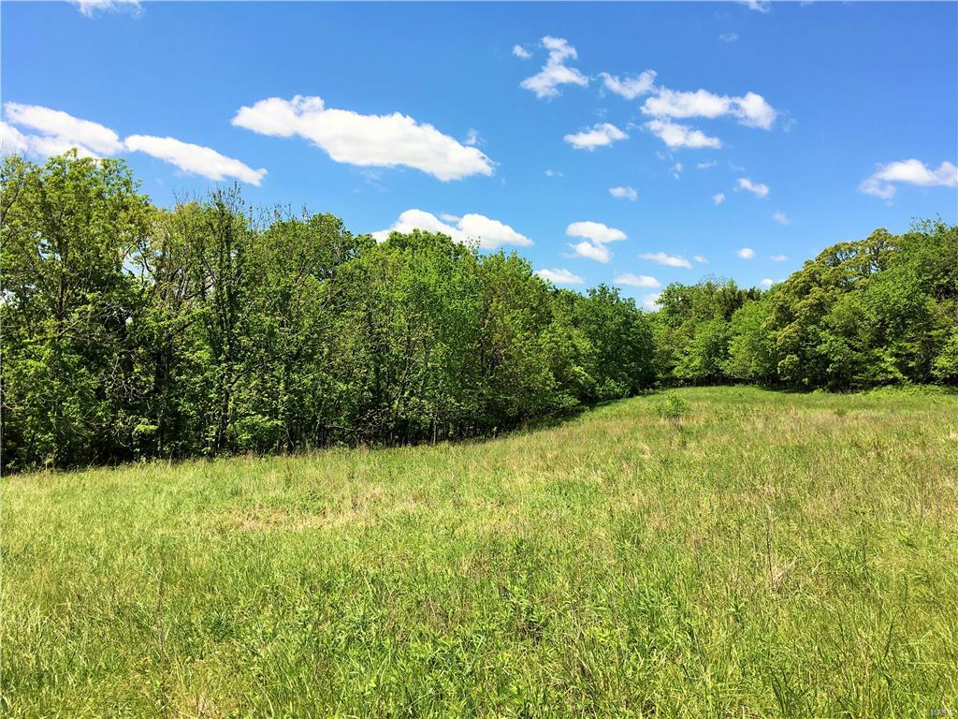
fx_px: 803
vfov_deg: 48.2
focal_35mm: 29
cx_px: 479
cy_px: 360
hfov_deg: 61.7
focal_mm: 4.15
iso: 25
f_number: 2.2
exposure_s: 1/1350
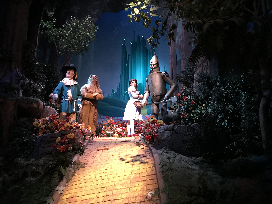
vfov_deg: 49.7
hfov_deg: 63.4
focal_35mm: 28
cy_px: 102
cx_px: 136
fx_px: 220
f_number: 1.8
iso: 100
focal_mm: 3.99
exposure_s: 1/9
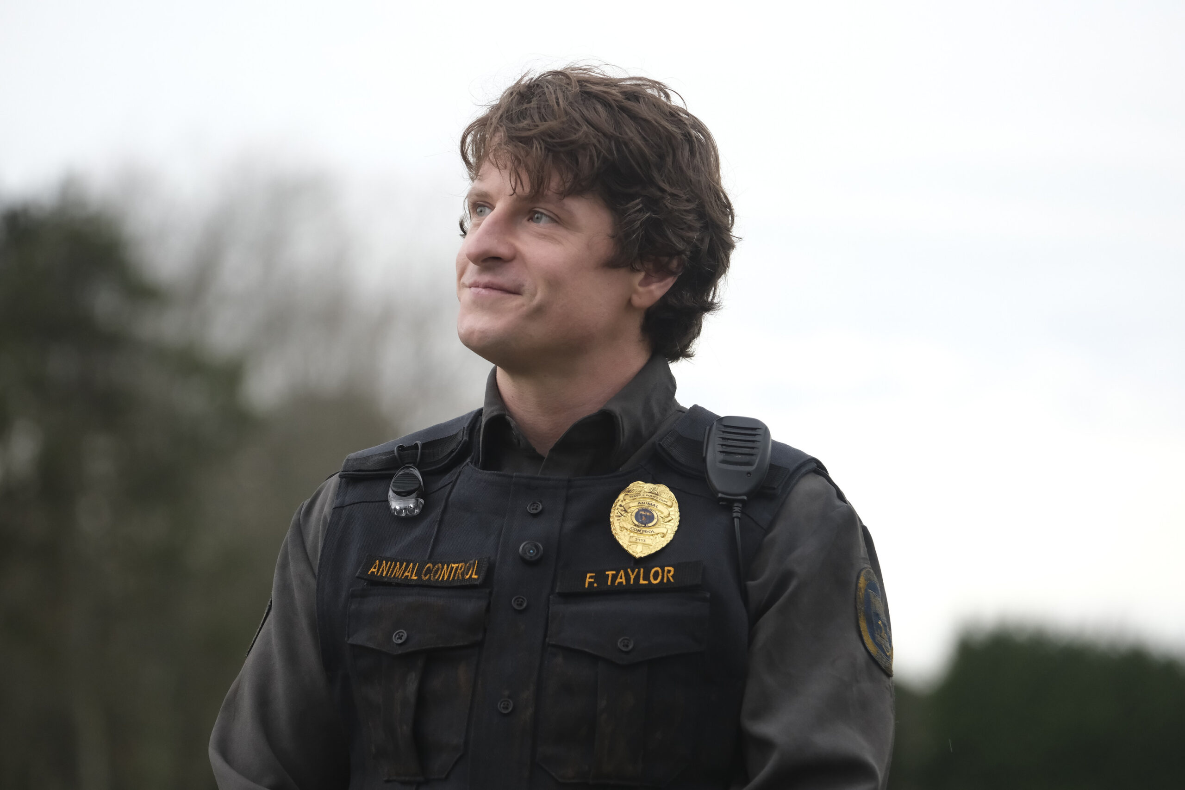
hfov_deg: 10.6
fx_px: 6386
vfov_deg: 7.1
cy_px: 395
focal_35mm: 194
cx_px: 592
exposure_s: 1/320
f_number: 4
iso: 1600
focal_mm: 129.2
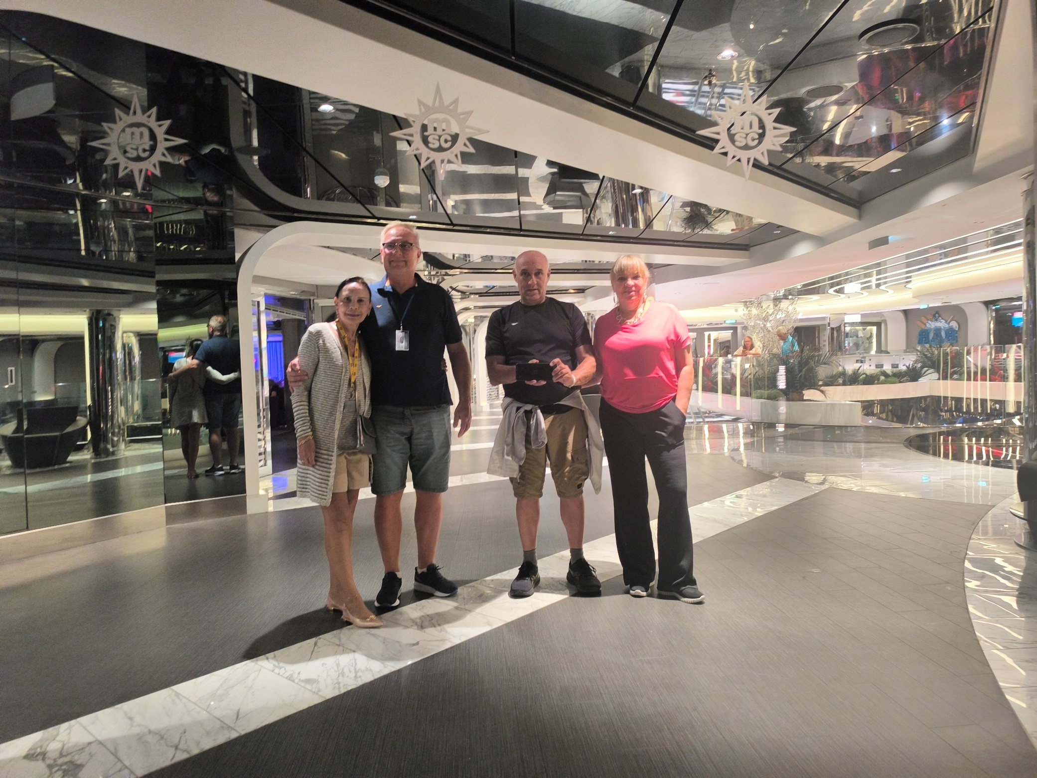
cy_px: 389
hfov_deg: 73.9
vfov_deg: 58.9
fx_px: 689
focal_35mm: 23
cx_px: 518
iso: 2000
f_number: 1.65
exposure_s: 1/24
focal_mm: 6.14
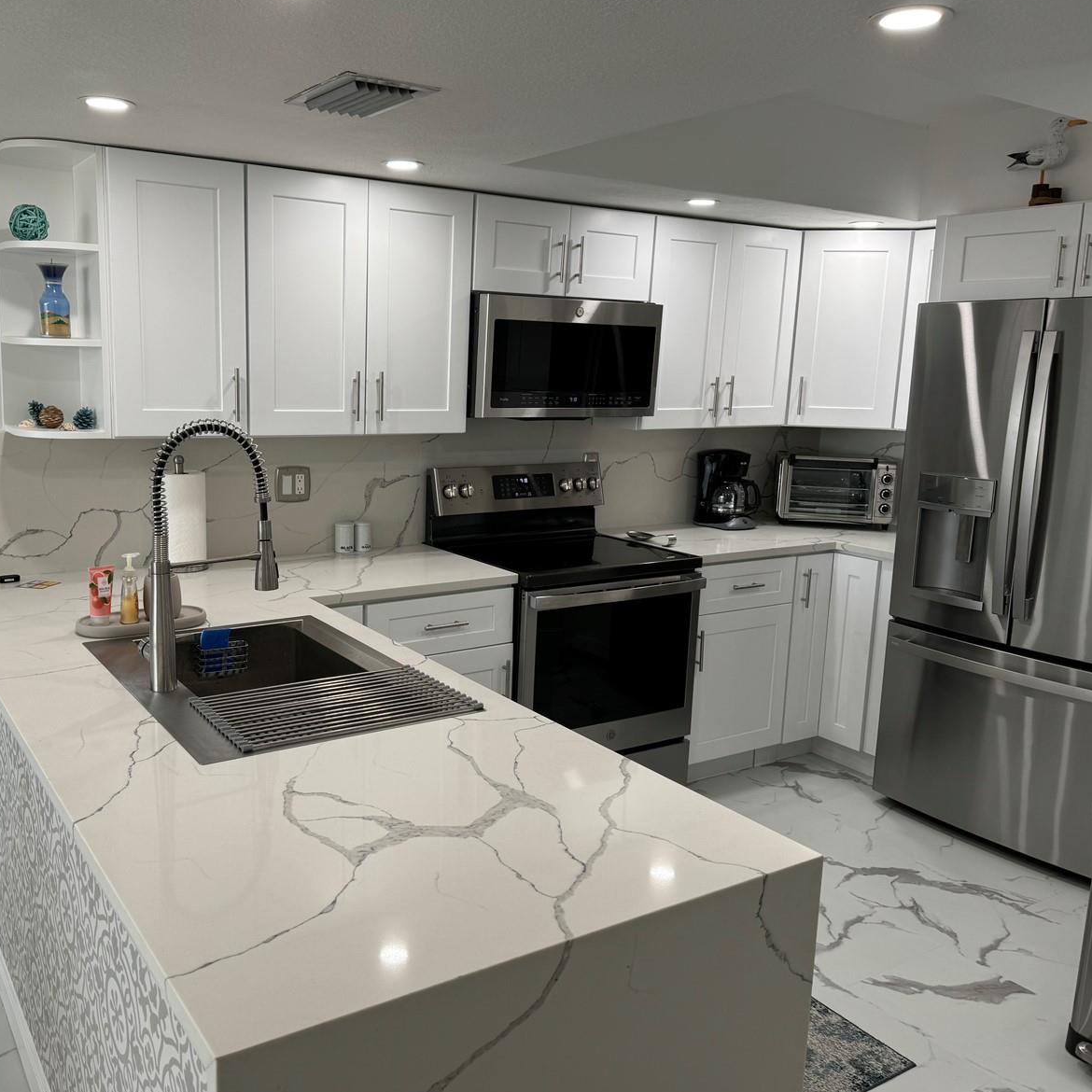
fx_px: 1035
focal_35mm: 29
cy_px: 546
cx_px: 453
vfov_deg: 55.6
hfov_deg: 55.3
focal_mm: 6.86
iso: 64
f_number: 1.78
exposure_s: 1/120
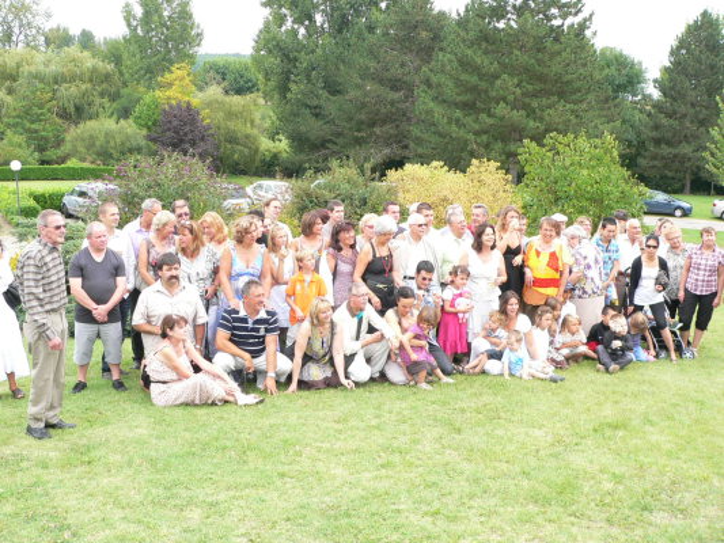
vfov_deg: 39.7
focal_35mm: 36
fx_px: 753
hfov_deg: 51.3
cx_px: 362
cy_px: 272
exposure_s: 1/100
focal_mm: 6
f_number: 4
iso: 80
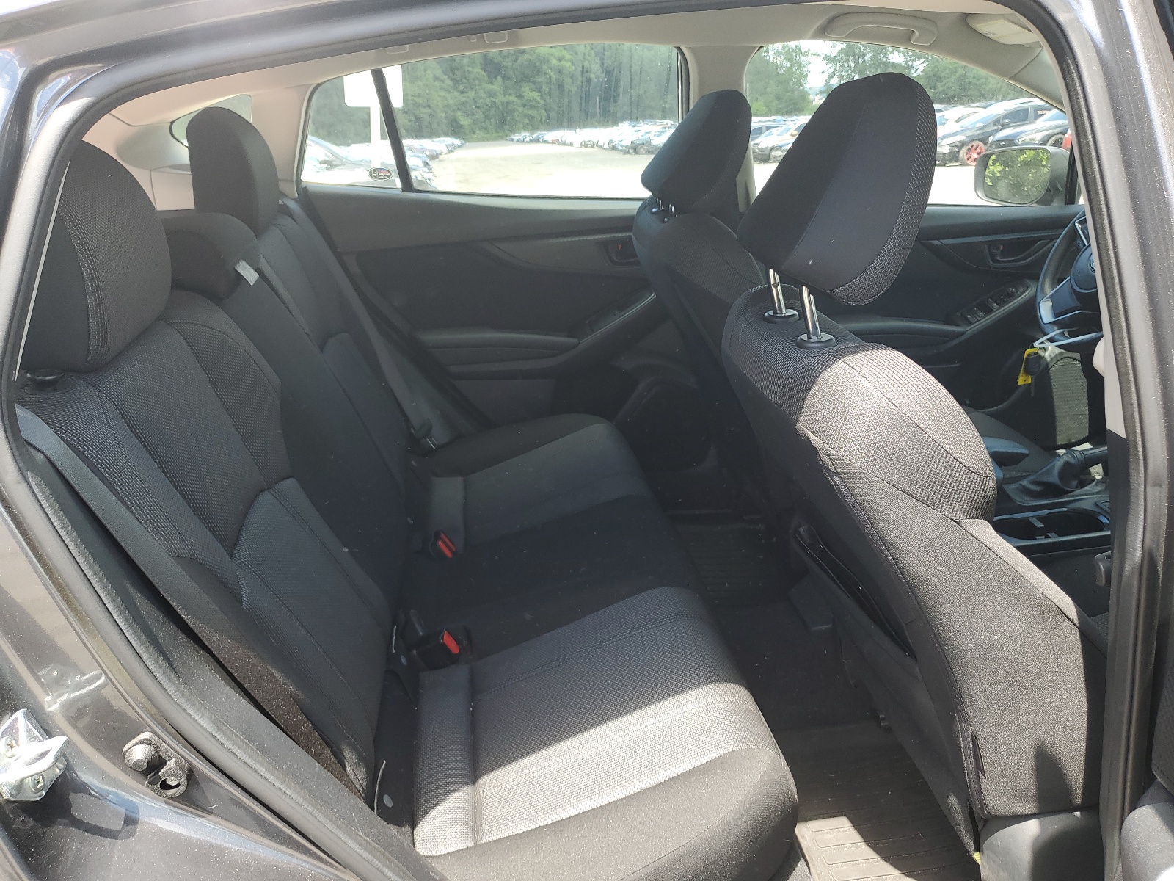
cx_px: 587
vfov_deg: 53.1
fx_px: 882
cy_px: 440
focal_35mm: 26
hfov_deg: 67.3
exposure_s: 1/303
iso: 50
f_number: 1.5
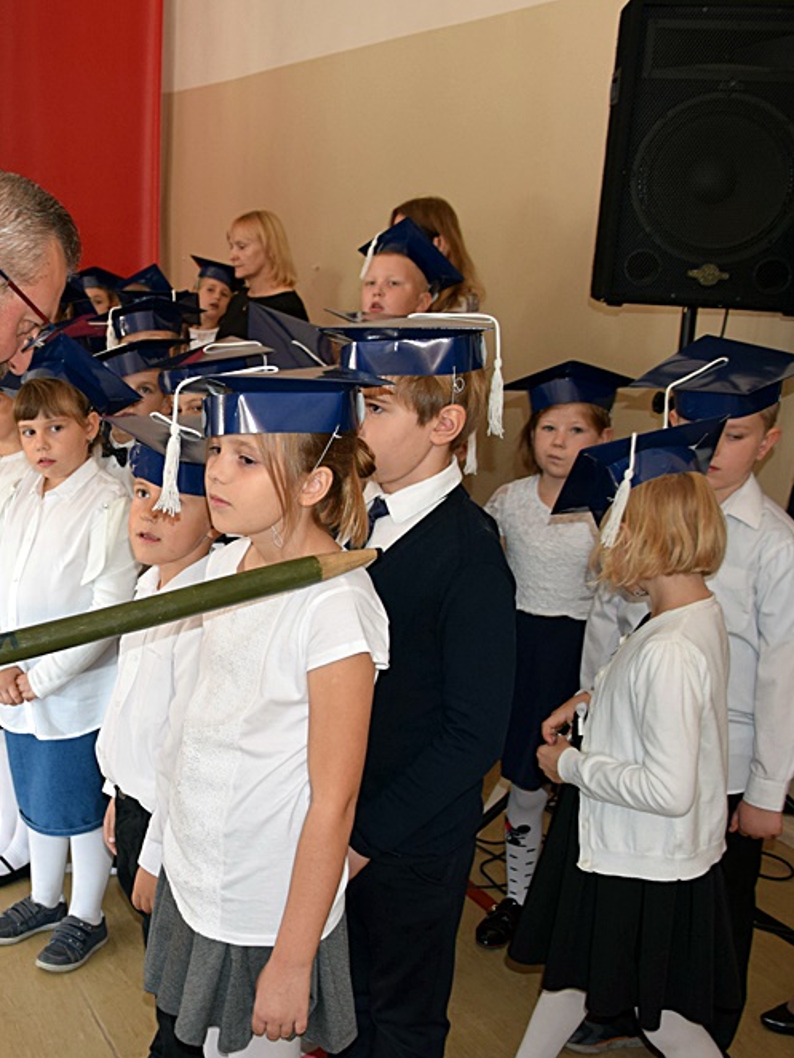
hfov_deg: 30.8
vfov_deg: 41.5
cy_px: 531
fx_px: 1398
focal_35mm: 46
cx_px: 147
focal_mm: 21
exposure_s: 1/60
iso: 800
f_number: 4
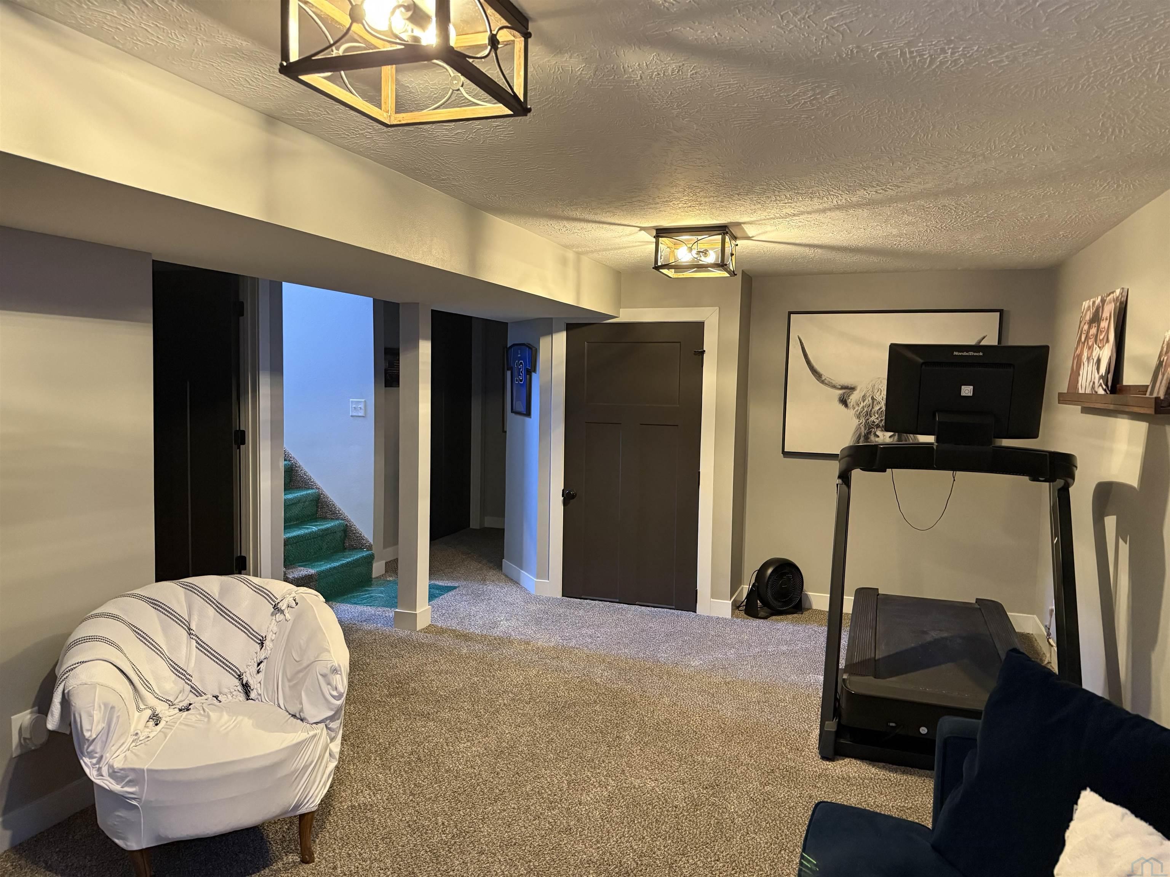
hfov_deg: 71.6
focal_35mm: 24
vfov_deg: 56.8
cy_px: 438
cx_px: 585
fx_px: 811
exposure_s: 1/60
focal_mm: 6.76
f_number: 1.78
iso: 800
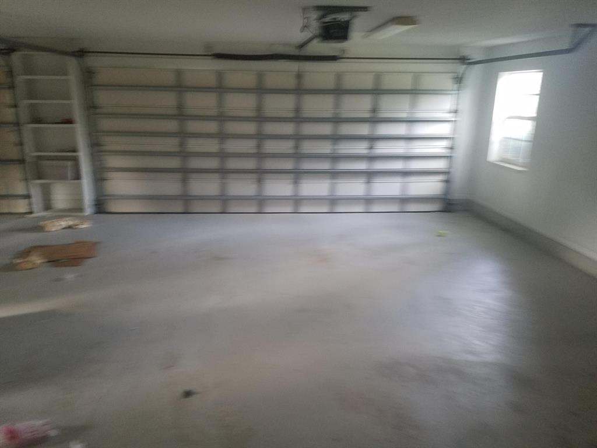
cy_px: 224
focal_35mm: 26
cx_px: 298
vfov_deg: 53.1
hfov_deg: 67.3
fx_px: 448
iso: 200
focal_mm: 4.2
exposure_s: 1/11
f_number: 1.7
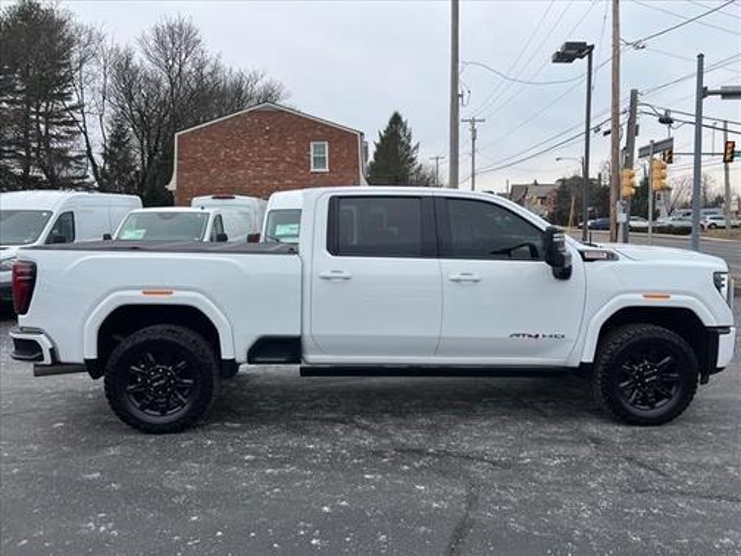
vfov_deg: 53.1
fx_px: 557
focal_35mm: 26
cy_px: 278
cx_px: 370
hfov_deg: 67.3
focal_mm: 5.7
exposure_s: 1/1838
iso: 50
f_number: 1.5
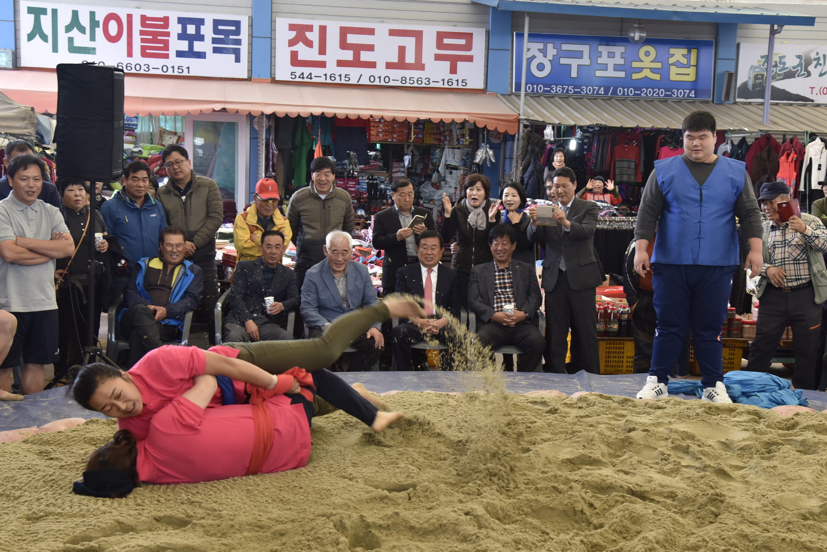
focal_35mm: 55
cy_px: 286
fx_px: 1264
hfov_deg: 36.2
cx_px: 414
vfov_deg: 24.6
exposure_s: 1/200
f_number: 5
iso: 1000
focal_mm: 44
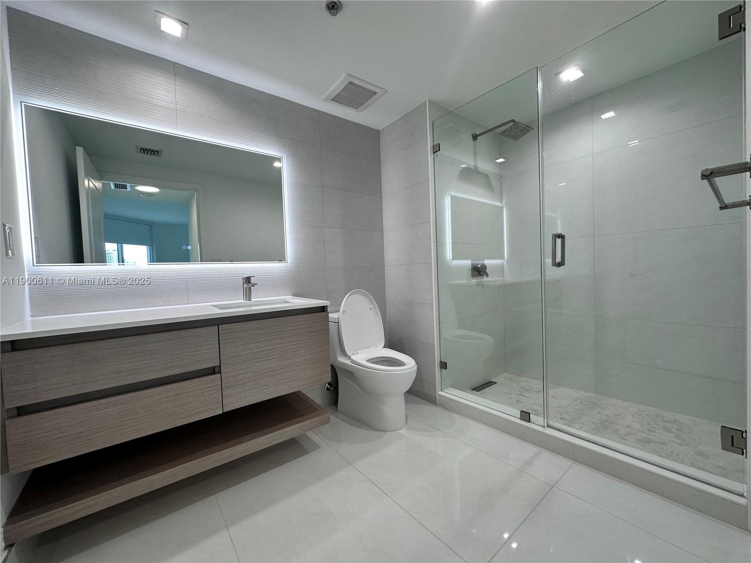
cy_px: 282
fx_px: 304
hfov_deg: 102.1
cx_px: 376
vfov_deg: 85.7
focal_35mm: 14
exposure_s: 1/120
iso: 100
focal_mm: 2.22
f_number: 2.2
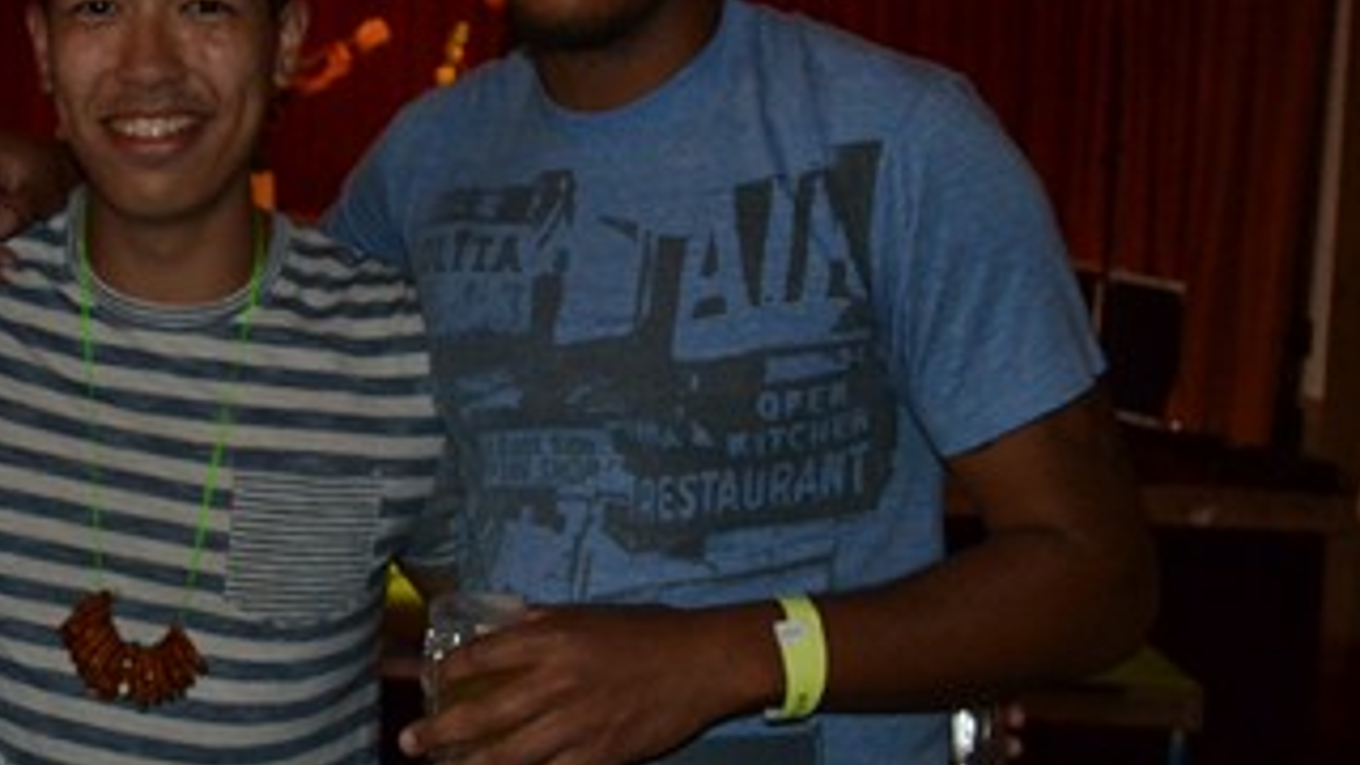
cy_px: 338
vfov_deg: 22.2
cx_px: 400
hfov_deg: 37.8
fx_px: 1947
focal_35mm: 54
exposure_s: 1/60
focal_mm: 20
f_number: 3.8
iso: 2000
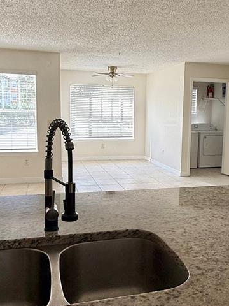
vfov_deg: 52.6
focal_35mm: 35
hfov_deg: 40.6
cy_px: 147
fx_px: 309
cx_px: 130
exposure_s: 1/268
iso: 64
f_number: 2.2
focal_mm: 2.22
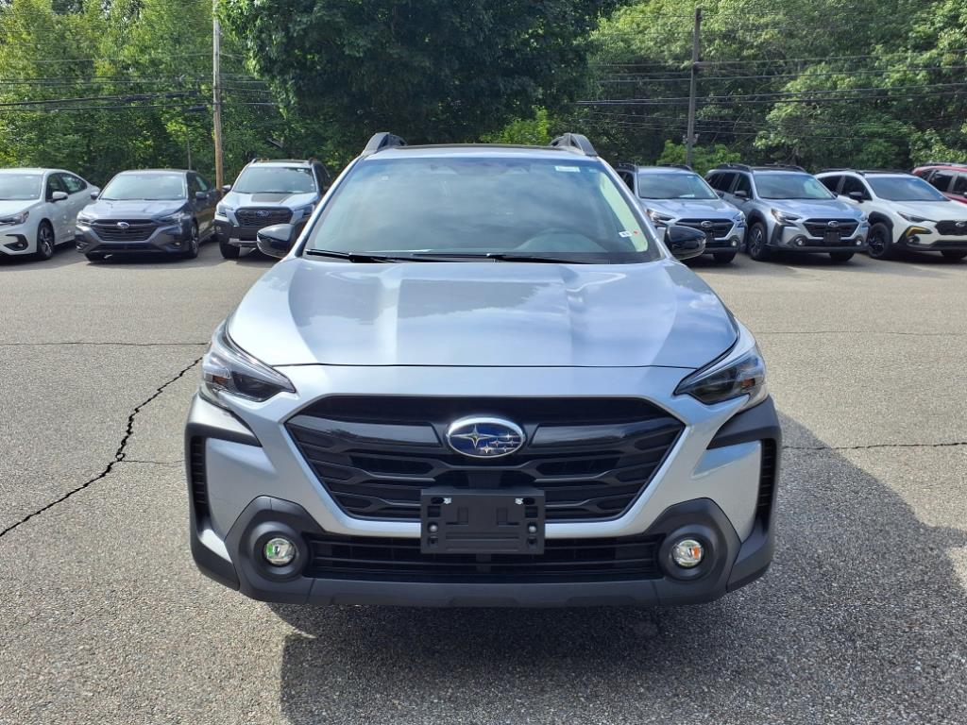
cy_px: 362
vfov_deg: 51.4
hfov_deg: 65.3
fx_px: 754
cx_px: 484
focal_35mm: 27
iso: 40
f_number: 1.9
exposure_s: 1/1667
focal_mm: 3.58
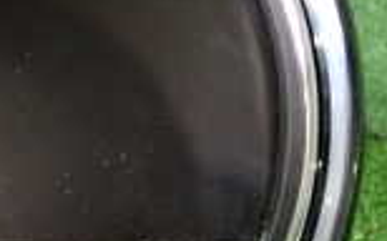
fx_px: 1307
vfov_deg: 10.5
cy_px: 75
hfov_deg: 16.2
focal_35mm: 124
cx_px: -78
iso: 1000
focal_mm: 5.4
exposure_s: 1/60
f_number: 2.3
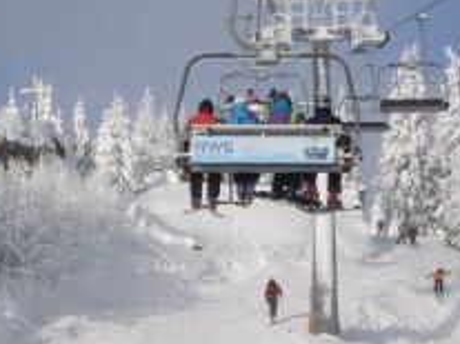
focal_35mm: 88
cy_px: 306
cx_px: 220
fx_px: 1169
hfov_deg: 22.3
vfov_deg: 16.6
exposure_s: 1/500
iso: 80
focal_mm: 6.3
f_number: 8.4
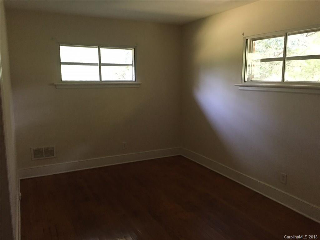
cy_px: 120
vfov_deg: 48.2
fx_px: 268
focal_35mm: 29
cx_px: 160
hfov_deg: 61.7
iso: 200
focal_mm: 4.15
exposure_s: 1/30
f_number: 2.2
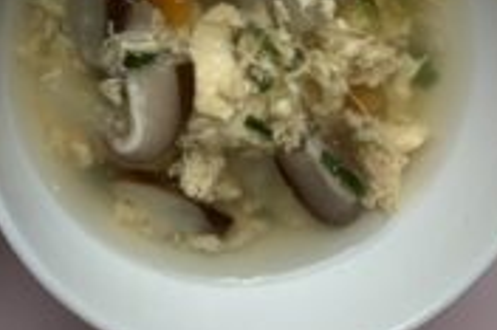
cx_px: -68
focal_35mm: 77
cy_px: -188
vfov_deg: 16.0
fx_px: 1062
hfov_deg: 24.4
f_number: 1.8
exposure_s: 1/412
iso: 25
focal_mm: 4.25
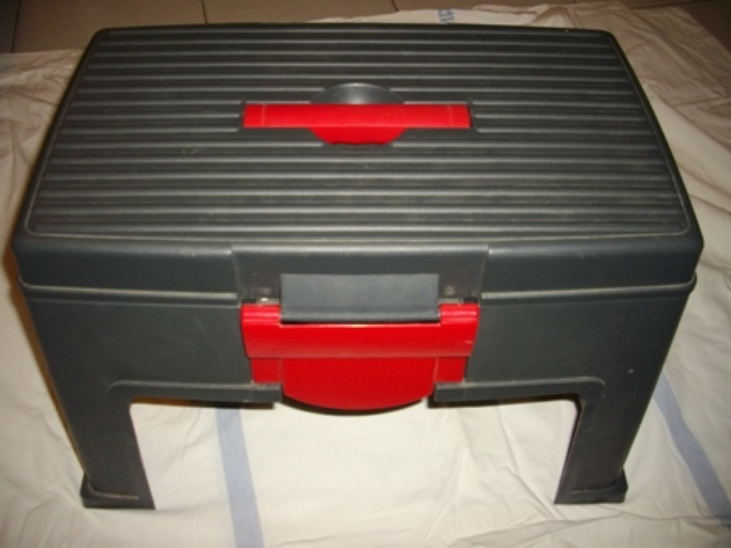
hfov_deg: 50.1
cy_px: 274
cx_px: 366
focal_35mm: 37
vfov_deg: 38.7
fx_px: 781
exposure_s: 1/50
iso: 200
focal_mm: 6.2
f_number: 2.8
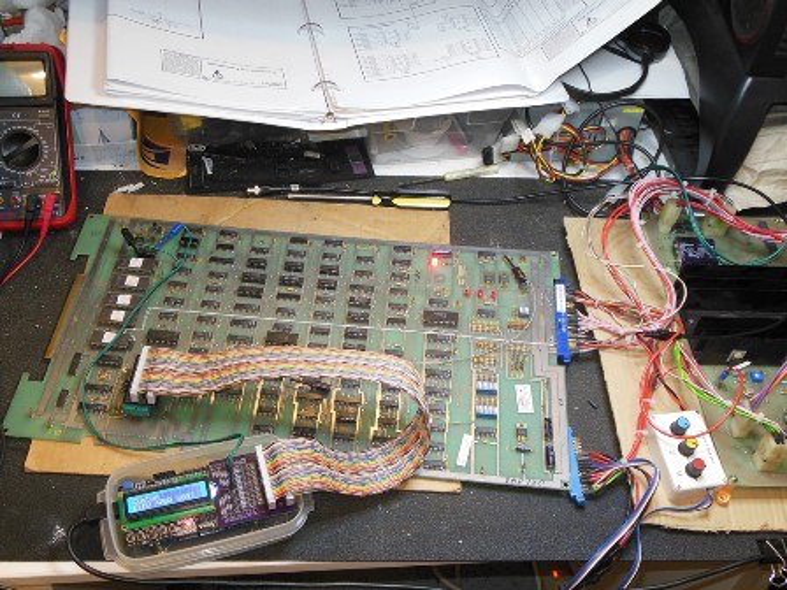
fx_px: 864
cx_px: 394
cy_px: 295
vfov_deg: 37.7
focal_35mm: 38
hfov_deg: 49.0
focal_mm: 6.8
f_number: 3.6
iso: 400
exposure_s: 1/30
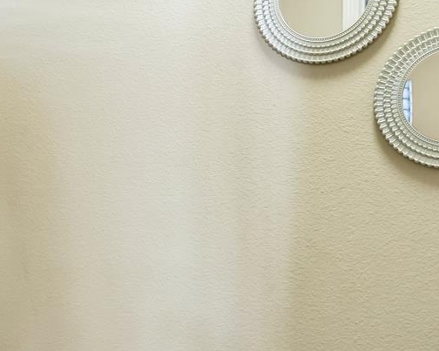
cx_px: -8
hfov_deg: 28.9
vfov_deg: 24.8
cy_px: 248
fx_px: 792
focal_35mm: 61
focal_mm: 16
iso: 200
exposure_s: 1/6
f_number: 8
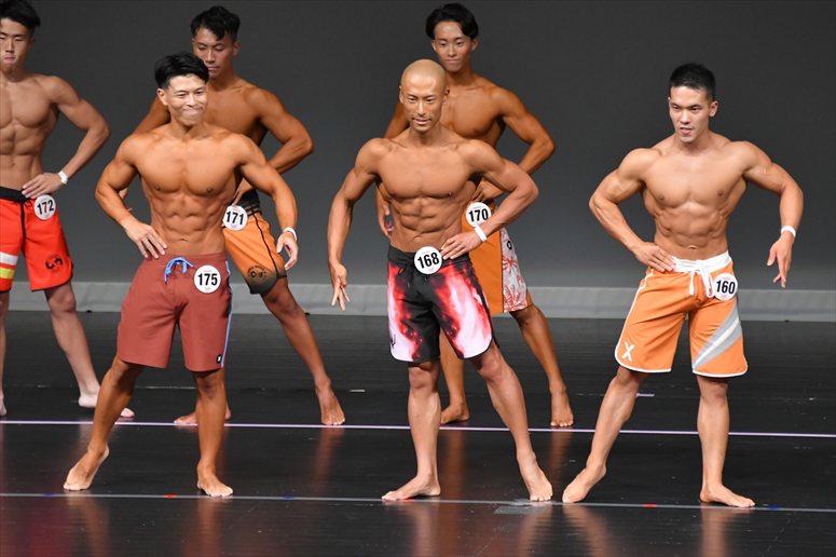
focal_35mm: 345
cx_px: 418
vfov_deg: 4.0
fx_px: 8008
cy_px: 278
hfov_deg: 6.0
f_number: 5.6
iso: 4000
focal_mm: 230
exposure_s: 1/400
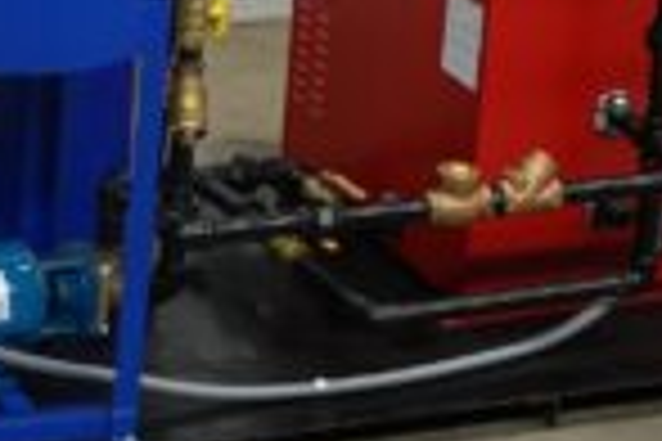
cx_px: 158
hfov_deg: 8.4
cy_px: -119
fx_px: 4505
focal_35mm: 245
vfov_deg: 5.6
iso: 400
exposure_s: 1/80
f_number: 4
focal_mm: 26.37
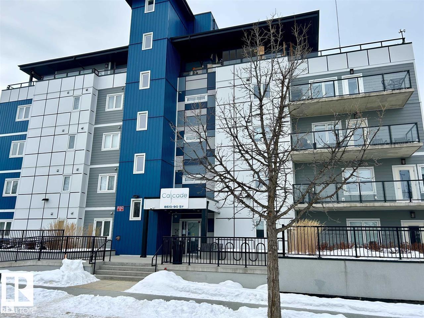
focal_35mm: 26
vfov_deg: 53.1
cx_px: 212
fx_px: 318
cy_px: 159
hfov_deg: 67.3
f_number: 1.5
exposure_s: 1/1344
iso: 50
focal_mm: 5.7
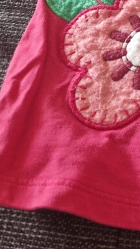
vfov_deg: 22.1
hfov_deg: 10.5
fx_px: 601
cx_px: 380
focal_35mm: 91
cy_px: -30
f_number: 1.8
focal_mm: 5.4
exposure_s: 1/100
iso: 50
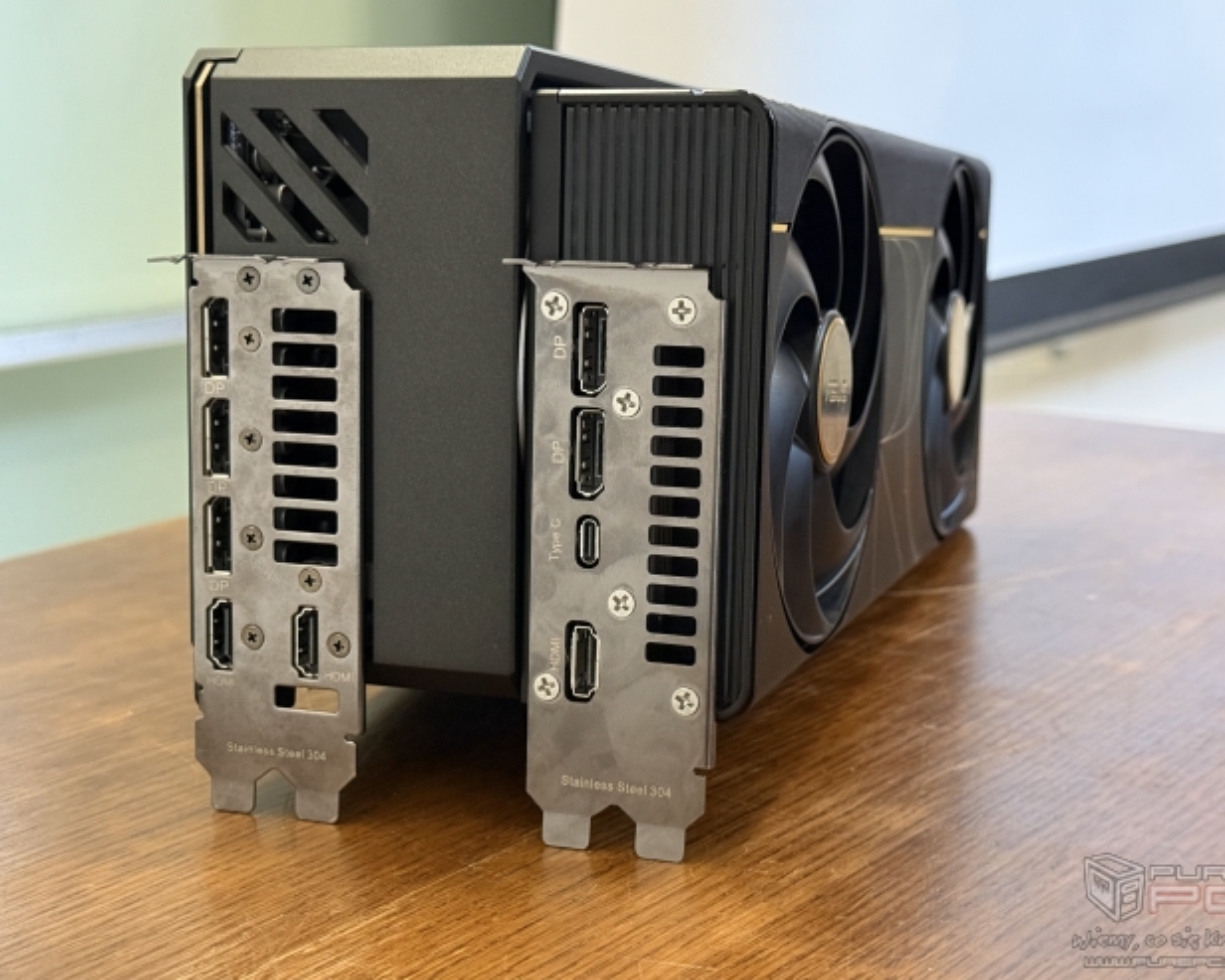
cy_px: 482
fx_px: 1849
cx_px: 603
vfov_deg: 29.7
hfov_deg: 36.6
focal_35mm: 51
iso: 500
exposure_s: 1/30
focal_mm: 6.76
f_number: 1.78
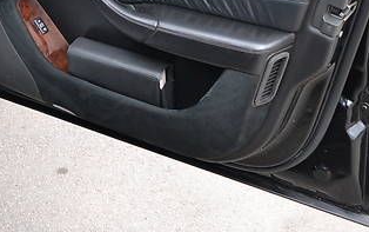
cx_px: 90
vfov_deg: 17.6
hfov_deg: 28.9
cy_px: -57
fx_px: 705
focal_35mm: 70
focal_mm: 18
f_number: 4.5
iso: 800
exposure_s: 1/160
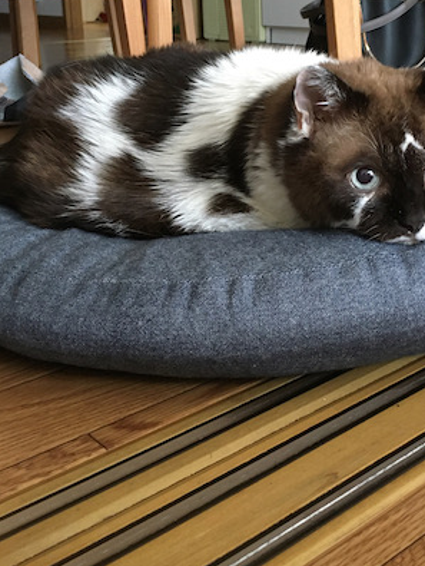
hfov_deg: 32.8
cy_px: 181
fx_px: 719
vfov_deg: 42.2
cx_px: 263
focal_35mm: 44
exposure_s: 1/30
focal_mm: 4.15
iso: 200
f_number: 2.2
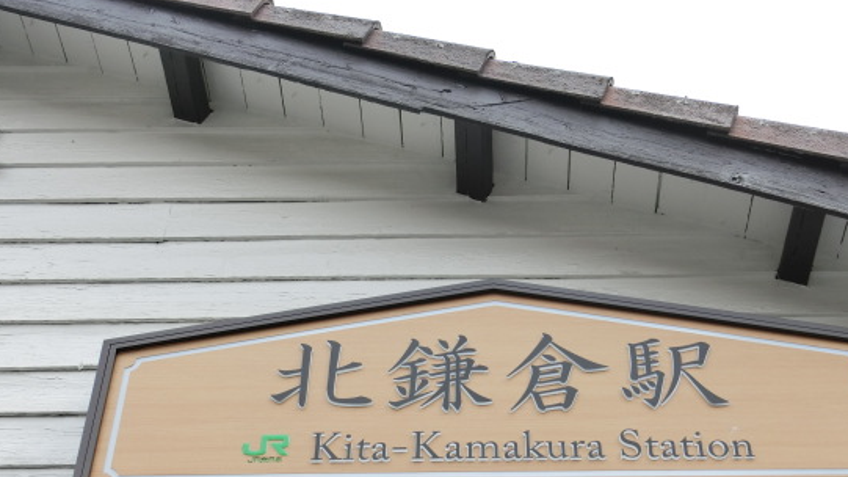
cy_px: 366
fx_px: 1304
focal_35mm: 58
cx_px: 492
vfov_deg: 20.5
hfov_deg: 35.9
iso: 80
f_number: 4.4
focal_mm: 8
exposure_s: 1/200
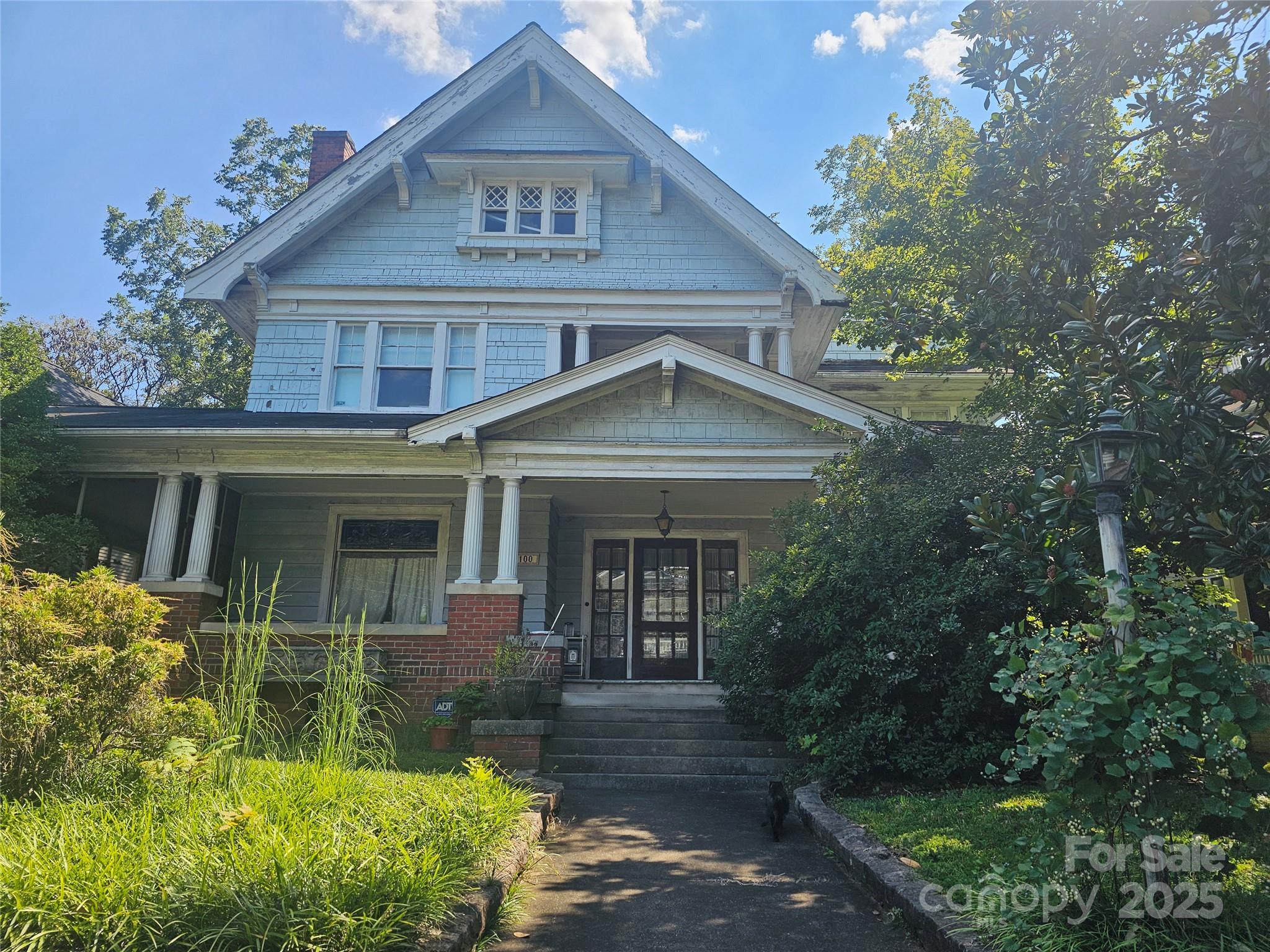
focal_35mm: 23
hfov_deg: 73.9
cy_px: 476
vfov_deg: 58.9
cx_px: 635
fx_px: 844
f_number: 1.7
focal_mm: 6.3
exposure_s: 1/511
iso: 16
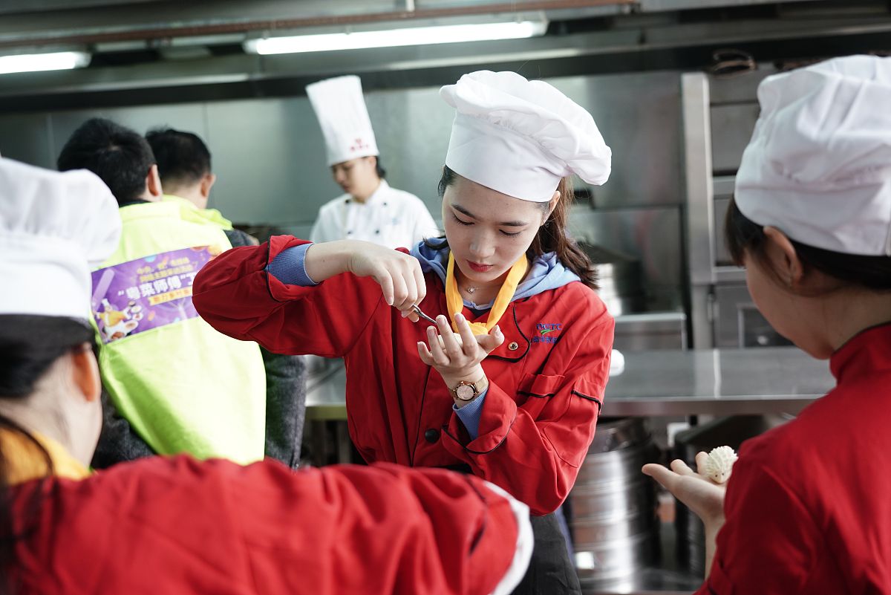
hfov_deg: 41.9
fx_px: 1164
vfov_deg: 28.7
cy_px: 298
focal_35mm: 47
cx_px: 446
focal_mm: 47
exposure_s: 1/100
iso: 800
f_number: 4
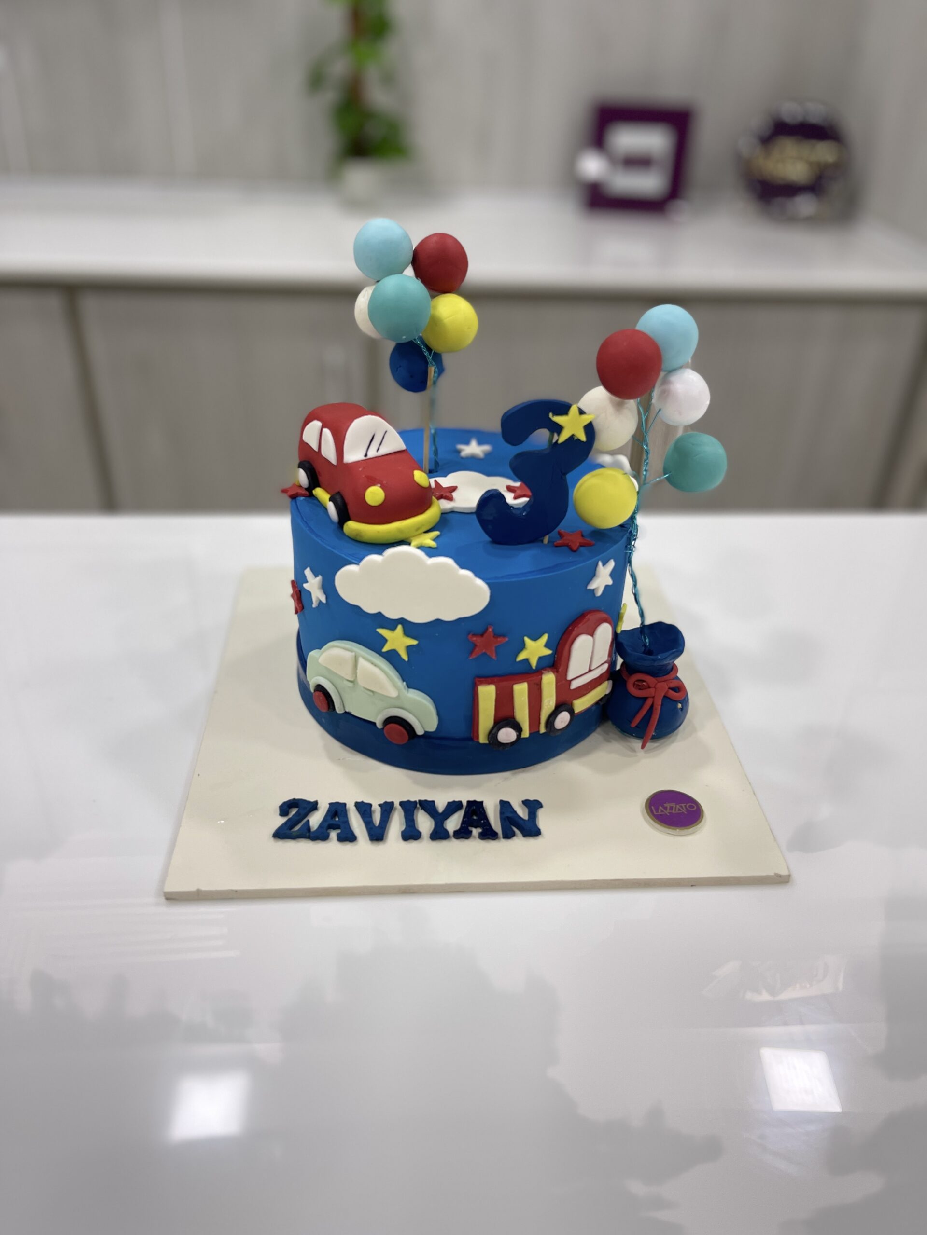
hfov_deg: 53.1
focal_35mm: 26
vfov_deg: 67.3
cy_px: 618
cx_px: 464
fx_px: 928
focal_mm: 5.1
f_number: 1.6
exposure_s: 1/100
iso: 64
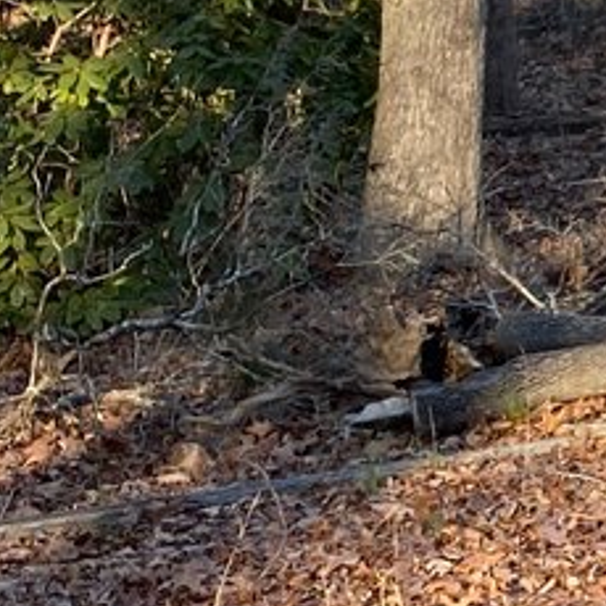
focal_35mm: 151
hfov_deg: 9.6
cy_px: -49
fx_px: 2991
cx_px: 1648
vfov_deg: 11.4
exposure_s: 1/588
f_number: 1.8
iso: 32
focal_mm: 4.25
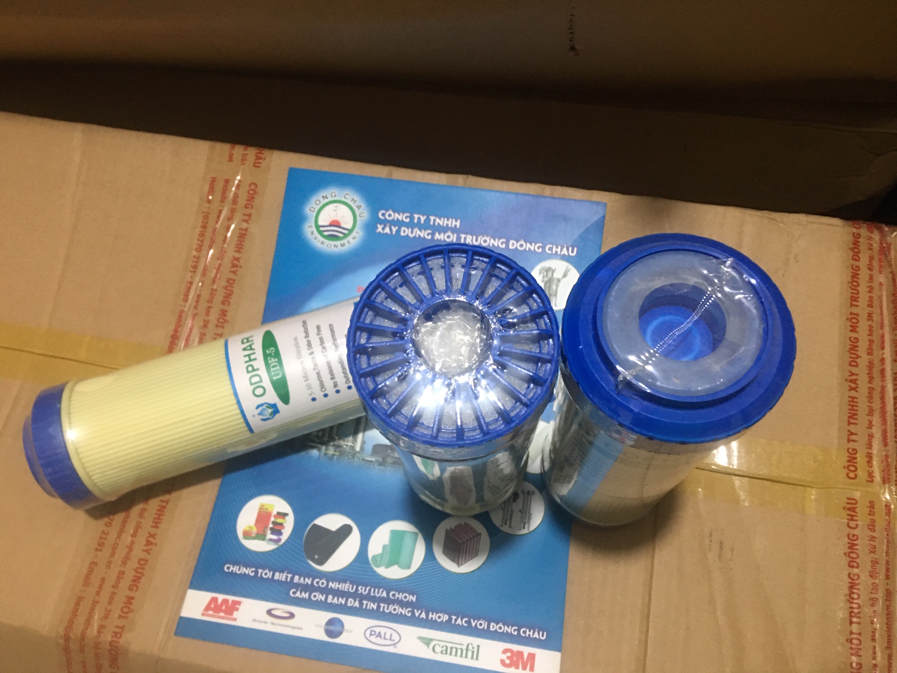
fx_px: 751
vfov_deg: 48.2
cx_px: 448
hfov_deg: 61.7
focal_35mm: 29
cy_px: 336
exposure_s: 1/8
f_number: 2.2
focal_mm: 4.15
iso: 100
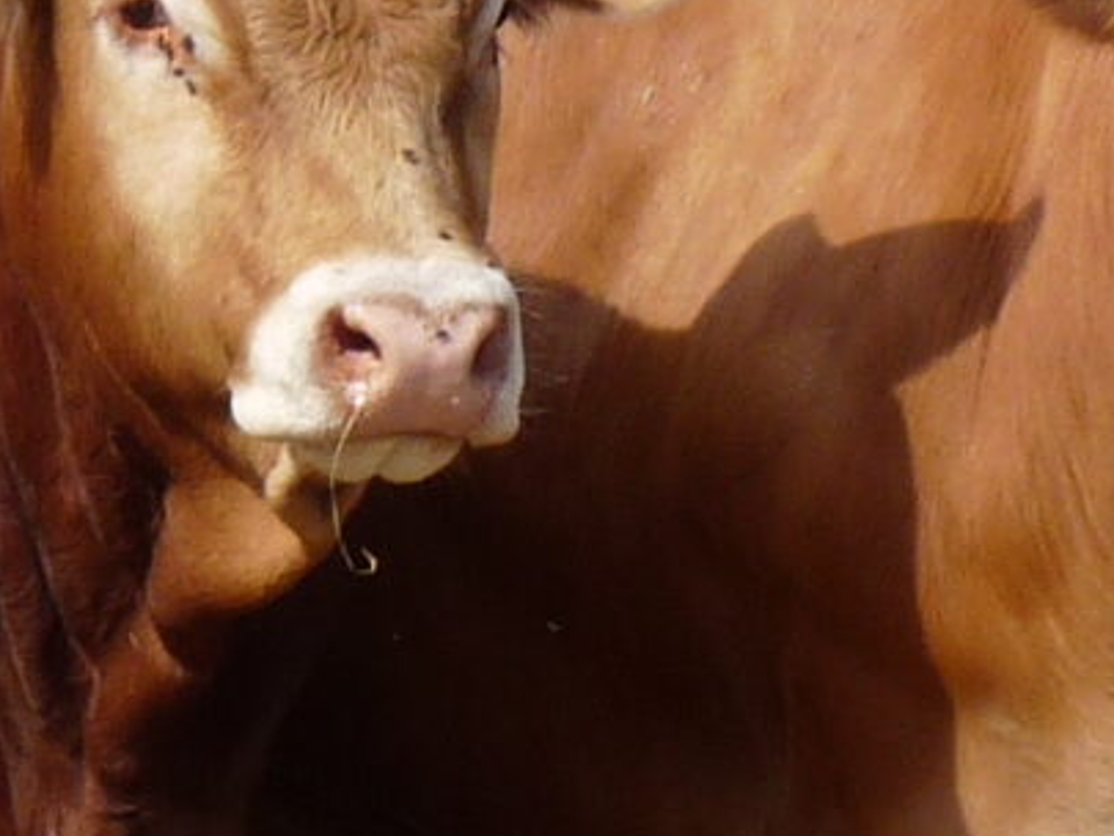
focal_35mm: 1086
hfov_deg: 1.8
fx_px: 34960
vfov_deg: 1.4
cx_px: 327
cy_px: 324
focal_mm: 30.5
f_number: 5
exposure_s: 1/250
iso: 100
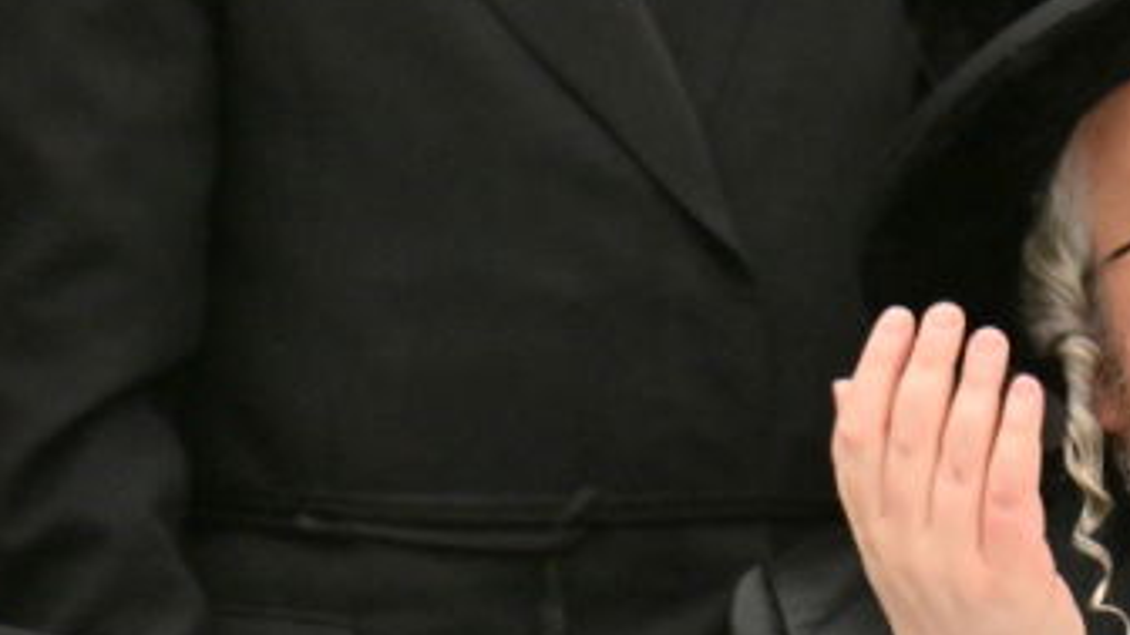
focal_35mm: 575
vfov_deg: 2.1
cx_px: 1423
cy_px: 669
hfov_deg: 3.7
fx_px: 17229
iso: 400
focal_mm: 120
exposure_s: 1/200
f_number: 4
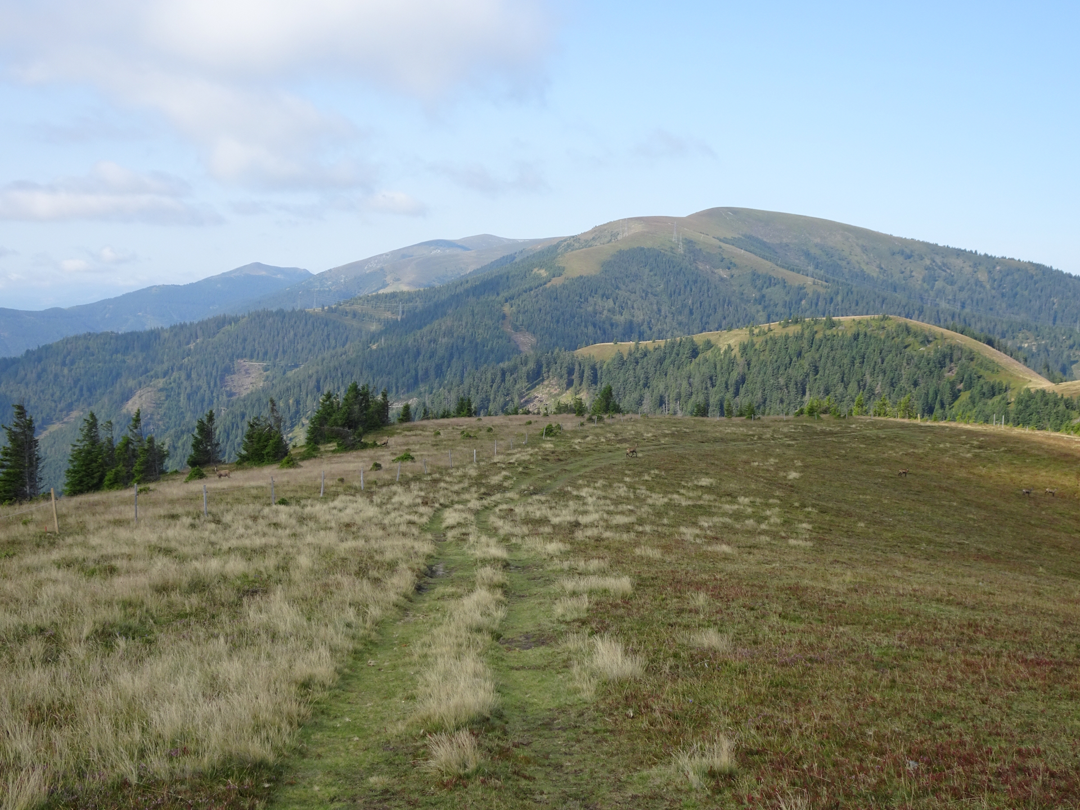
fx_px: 1279
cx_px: 540
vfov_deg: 35.1
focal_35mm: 41
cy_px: 405
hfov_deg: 45.8
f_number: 4
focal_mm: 7.05
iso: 80
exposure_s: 1/400
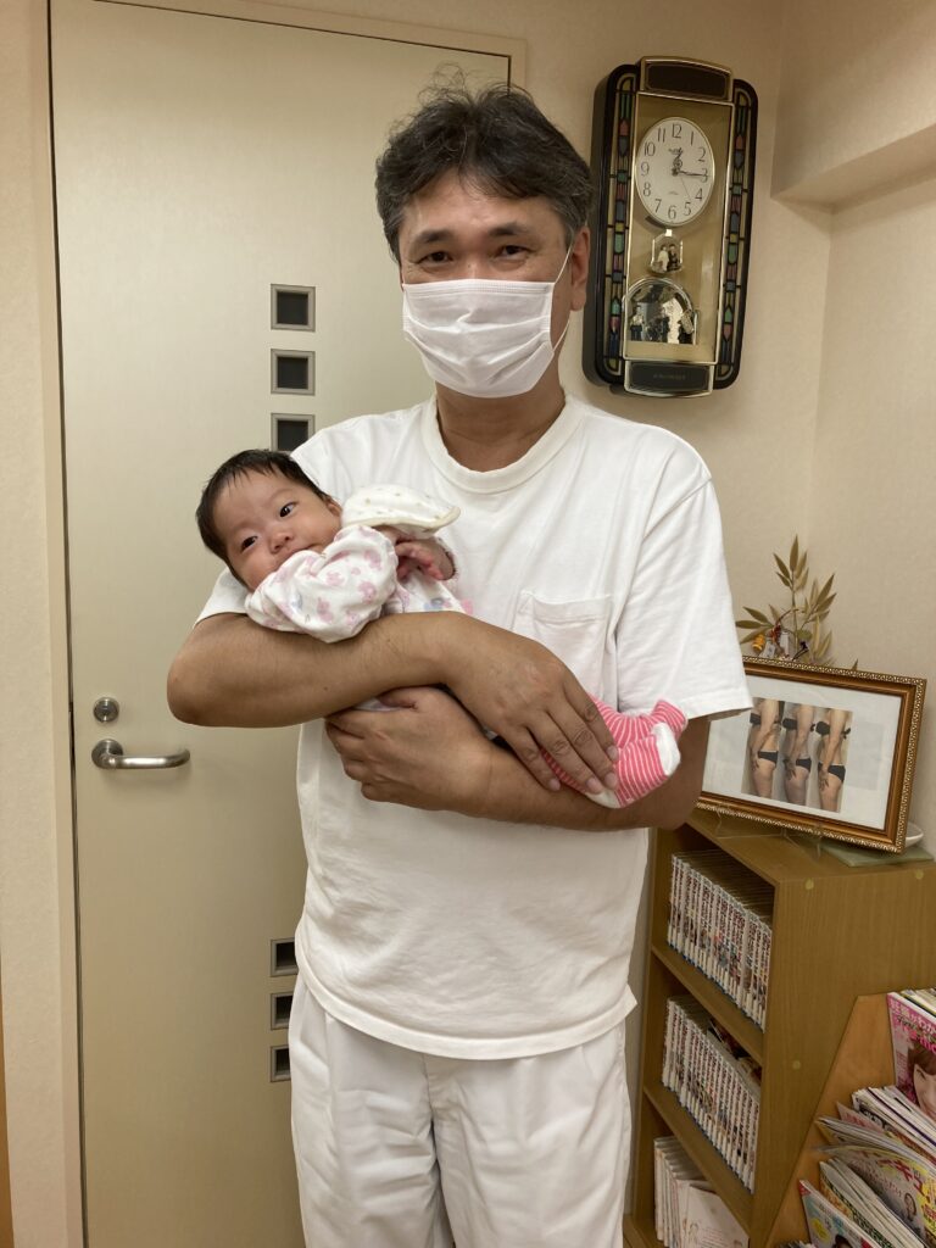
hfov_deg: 49.7
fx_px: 1009
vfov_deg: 63.4
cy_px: 624
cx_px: 468
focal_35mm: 28
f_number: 1.8
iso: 50
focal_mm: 3.99
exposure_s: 1/60
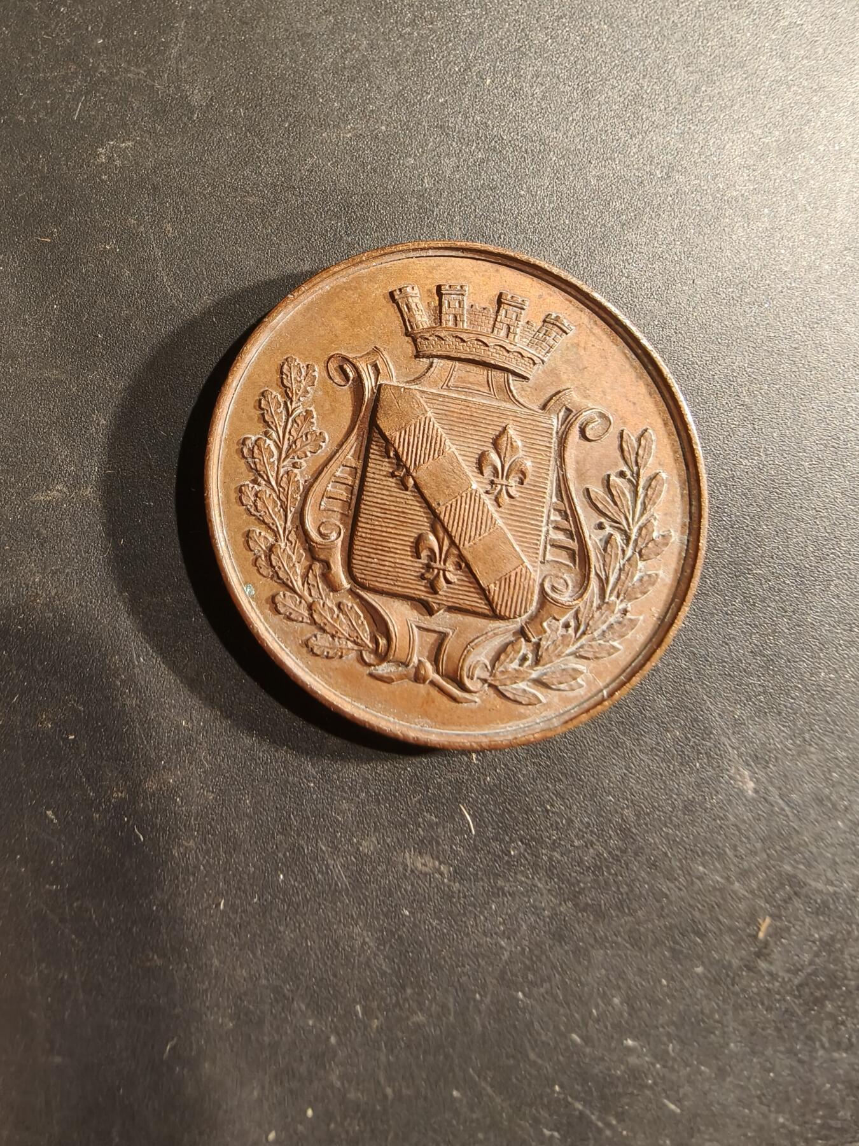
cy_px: 573
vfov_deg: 73.9
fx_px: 761
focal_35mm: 23
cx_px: 430
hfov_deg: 58.9
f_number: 2
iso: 250
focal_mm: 2.32
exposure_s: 1/50
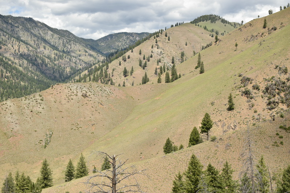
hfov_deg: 41.1
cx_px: 145
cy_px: 96
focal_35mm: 48
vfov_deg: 28.1
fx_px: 387
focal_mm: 32
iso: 640
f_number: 7.1
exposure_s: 1/2500
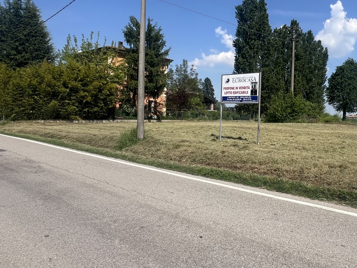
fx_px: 278
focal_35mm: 27
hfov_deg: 61.0
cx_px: 276
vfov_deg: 51.3
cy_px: 123
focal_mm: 1.57
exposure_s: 1/1946
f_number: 1.8
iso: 32
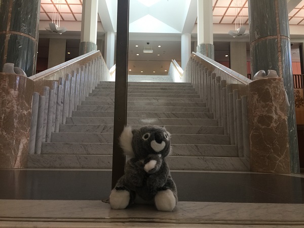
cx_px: 152
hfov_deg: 61.7
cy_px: 114
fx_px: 255
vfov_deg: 48.2
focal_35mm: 29
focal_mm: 4.15
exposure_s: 1/33
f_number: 2.2
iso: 50
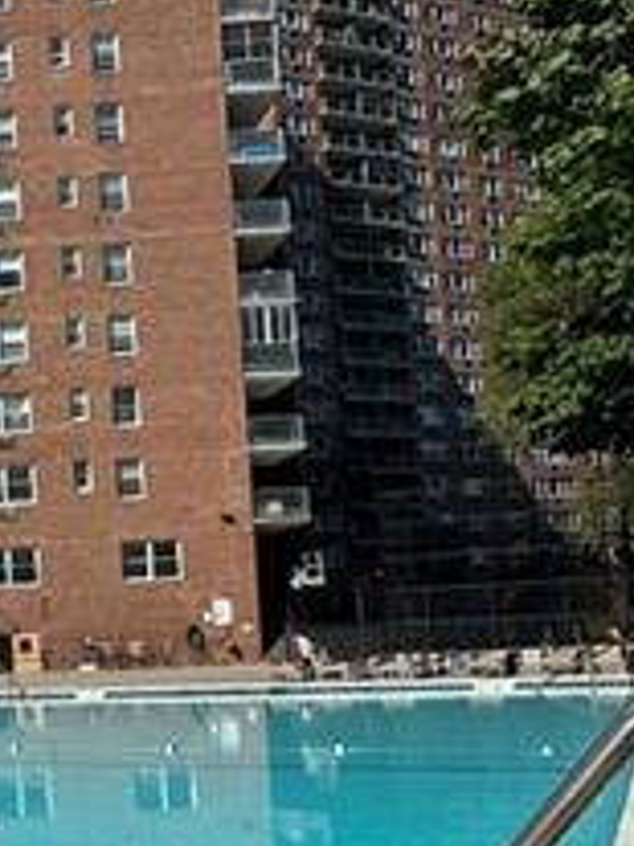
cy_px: 601
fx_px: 1271
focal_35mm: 52
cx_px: -205
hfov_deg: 24.3
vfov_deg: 36.2
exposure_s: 1/2342
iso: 50
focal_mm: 2.22
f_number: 2.2
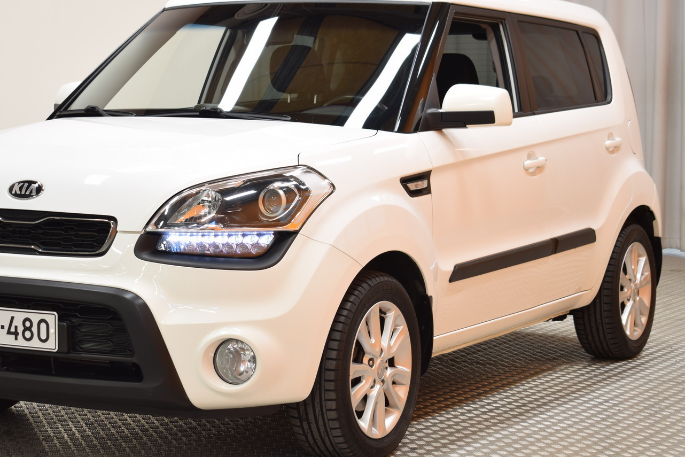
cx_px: 260
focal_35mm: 91
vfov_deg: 15.0
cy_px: 223
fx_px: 1732
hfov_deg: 22.3
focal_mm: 48
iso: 100
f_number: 5.3
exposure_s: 1/5
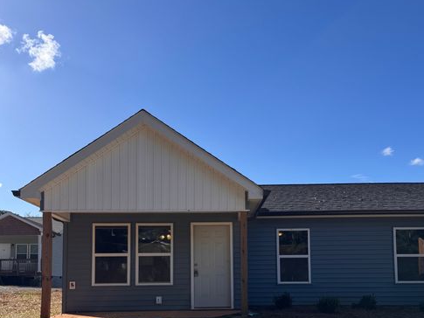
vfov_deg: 41.1
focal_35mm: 33
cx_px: 217
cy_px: 255
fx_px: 404
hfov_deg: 55.3
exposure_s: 1/3802
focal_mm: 6.76
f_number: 1.78
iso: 80
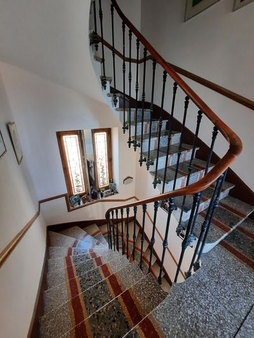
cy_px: 169
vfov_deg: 106.2
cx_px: 127
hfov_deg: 89.9
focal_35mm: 13
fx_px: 127
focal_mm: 1.74
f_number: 2.2
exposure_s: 1/50
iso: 200
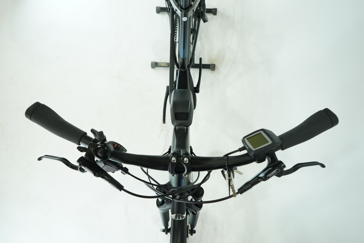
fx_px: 283
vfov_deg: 46.4
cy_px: 122
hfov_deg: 65.5
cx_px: 182
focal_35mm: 28
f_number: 5.6
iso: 1600
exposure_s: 1/200
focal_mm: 28
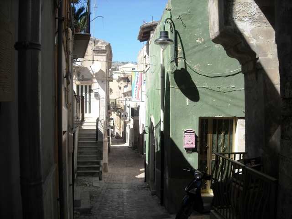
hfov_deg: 52.6
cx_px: 146
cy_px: 110
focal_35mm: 35
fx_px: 295
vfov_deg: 40.7
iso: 70
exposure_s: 1/250
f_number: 5.6
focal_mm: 5.7
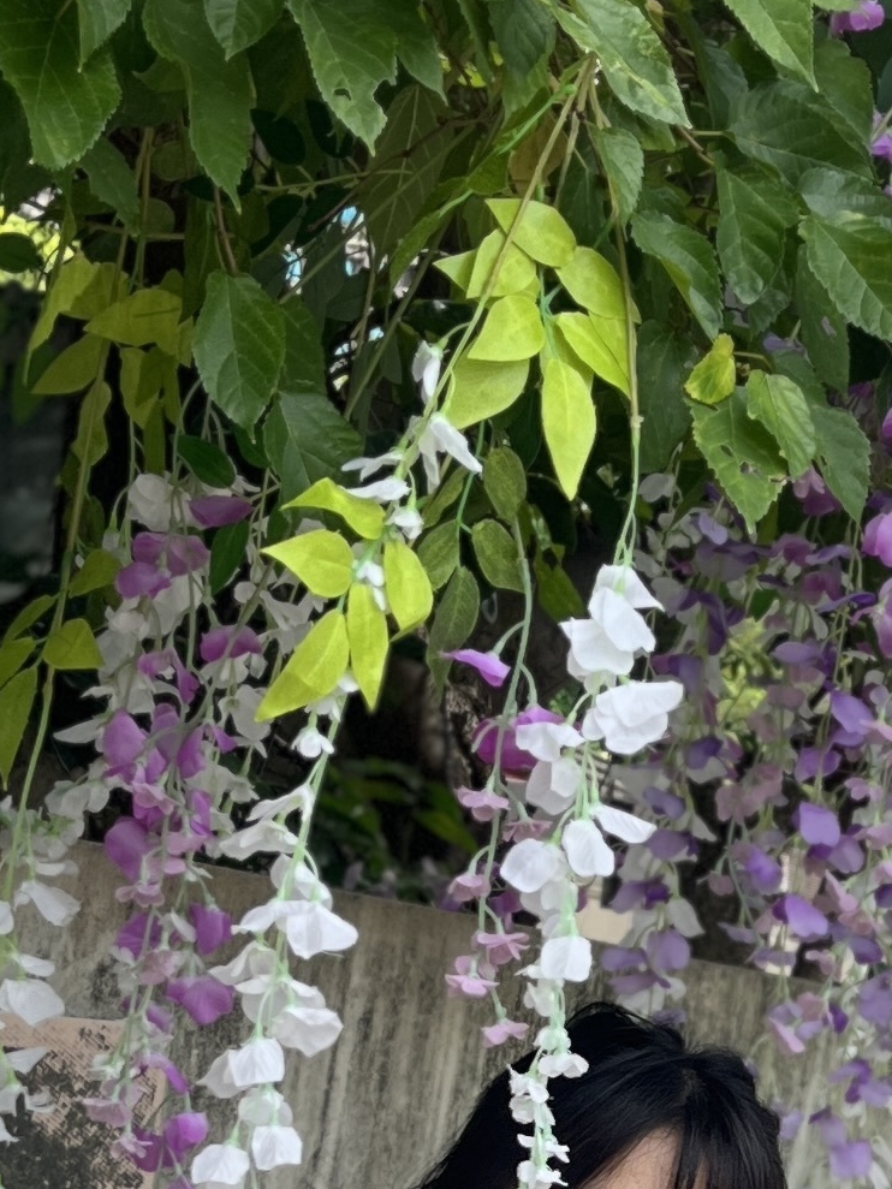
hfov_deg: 13.7
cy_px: 1360
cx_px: 979
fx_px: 3641
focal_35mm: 106
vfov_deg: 17.8
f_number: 1.6
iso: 50
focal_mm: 5.1
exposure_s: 1/787
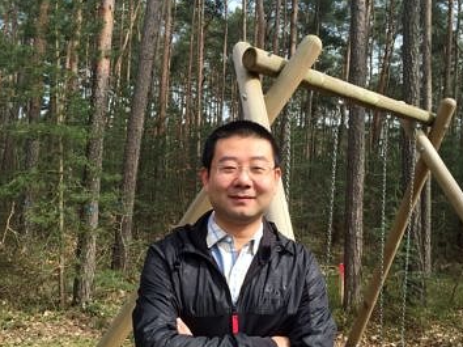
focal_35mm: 35
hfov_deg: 52.7
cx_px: 235
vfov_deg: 40.5
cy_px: 202
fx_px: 468
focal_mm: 4.15
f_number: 2.2
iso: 32
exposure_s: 1/501
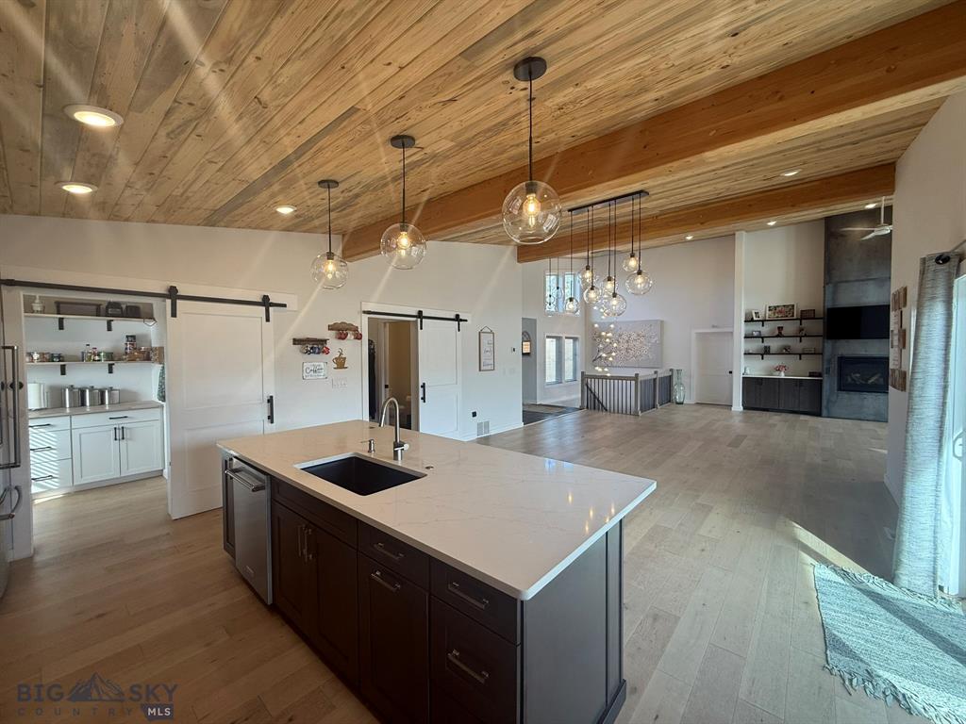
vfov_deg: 85.7
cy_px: 362
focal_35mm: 14
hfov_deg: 102.1
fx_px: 391
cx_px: 483
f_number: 2.2
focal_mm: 2.22
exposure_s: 1/120
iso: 50
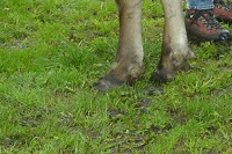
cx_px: 522
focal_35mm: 180
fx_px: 1159
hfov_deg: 10.2
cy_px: -266
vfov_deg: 7.0
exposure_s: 1/200
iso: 800
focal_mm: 20
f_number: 9
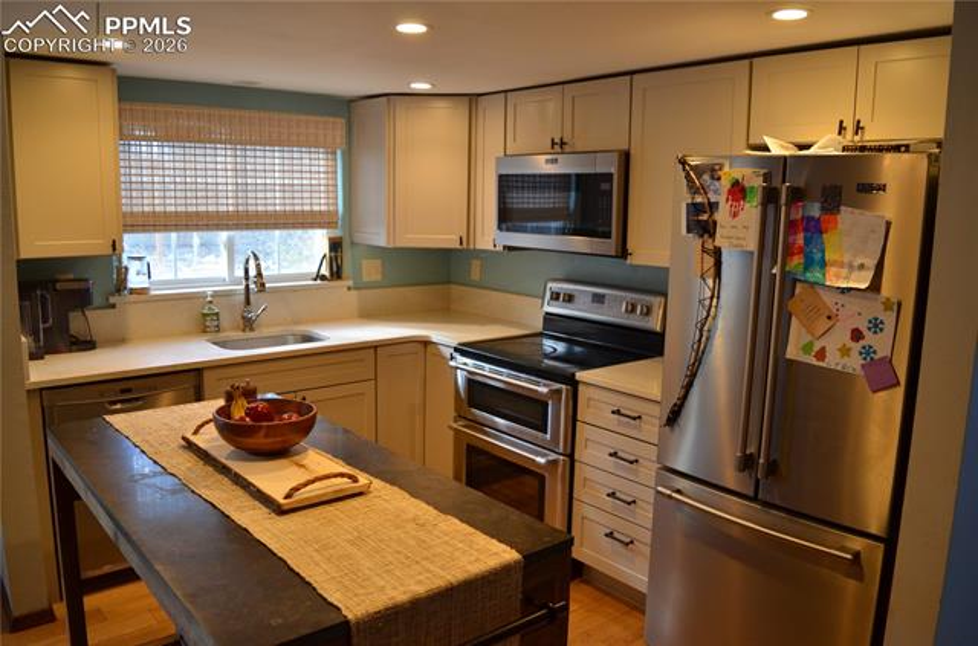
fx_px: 732
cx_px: 489
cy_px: 323
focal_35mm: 27
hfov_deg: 67.5
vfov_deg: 47.7
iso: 720
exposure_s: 1/60
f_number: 4
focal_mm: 18
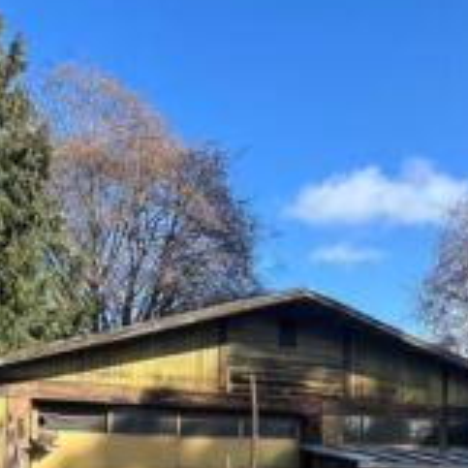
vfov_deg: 39.2
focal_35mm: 38
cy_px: 458
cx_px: 392
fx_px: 581
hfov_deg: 41.4
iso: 32
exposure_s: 1/518
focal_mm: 1.57
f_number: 1.8
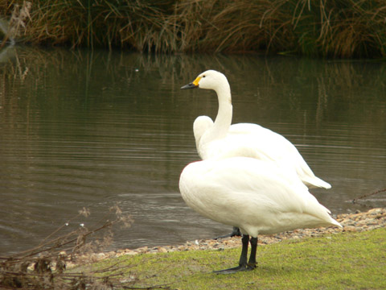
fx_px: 3947
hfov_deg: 5.6
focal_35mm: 354
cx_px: 193
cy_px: 145
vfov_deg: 4.2
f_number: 3.7
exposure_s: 1/125
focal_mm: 58.9
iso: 100
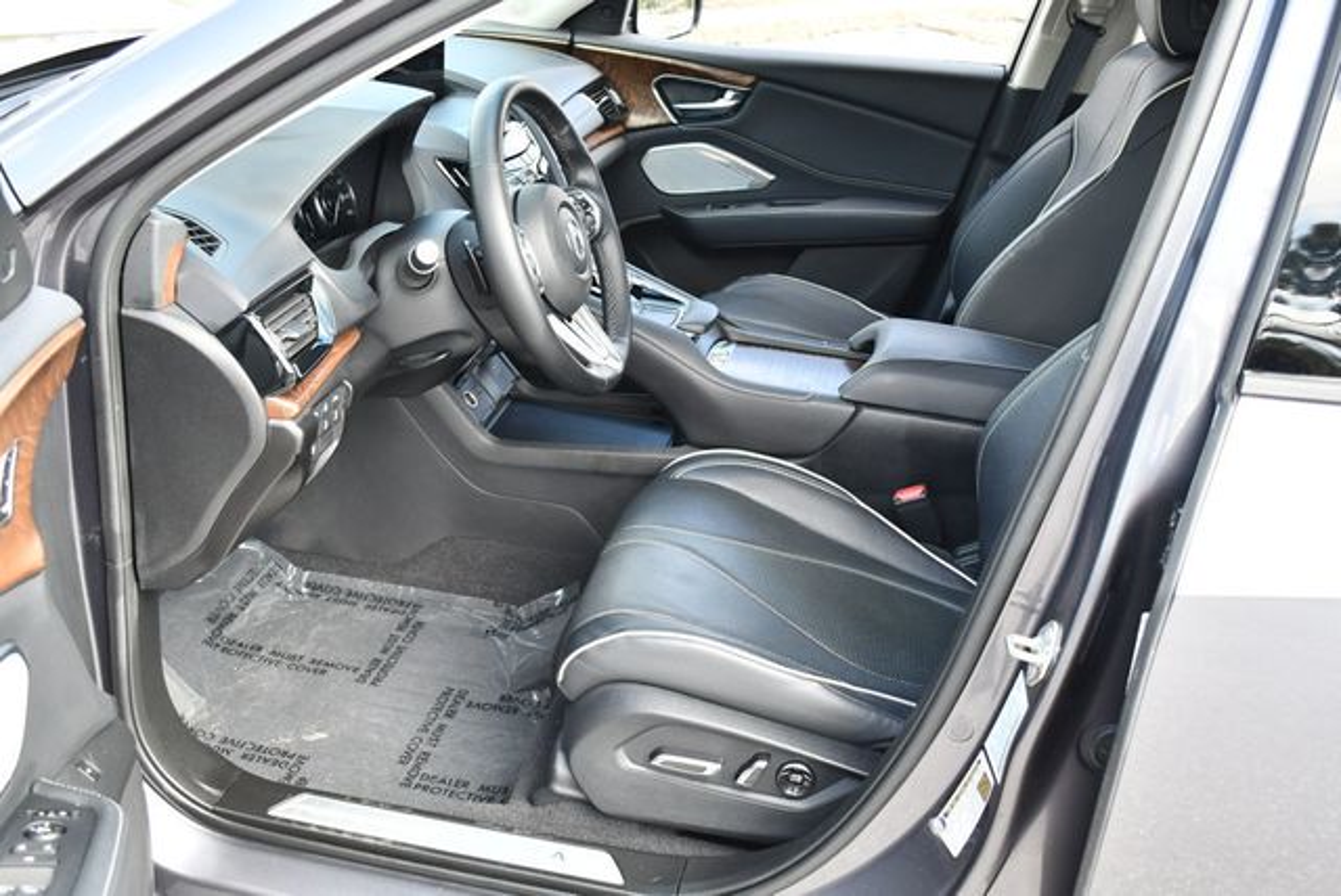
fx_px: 1342
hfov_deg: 53.1
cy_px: 448
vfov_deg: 36.9
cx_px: 670
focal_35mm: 36
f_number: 3.5
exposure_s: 1/250
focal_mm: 18
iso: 560
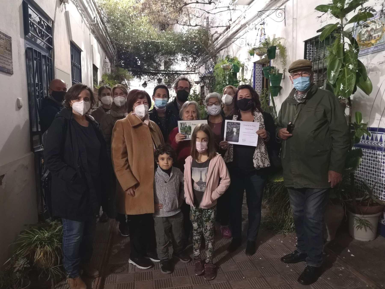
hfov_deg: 65.3
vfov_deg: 51.3
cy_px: 144
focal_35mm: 27
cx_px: 192
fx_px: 300
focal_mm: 5.58
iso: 800
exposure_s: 1/16.7
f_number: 1.8
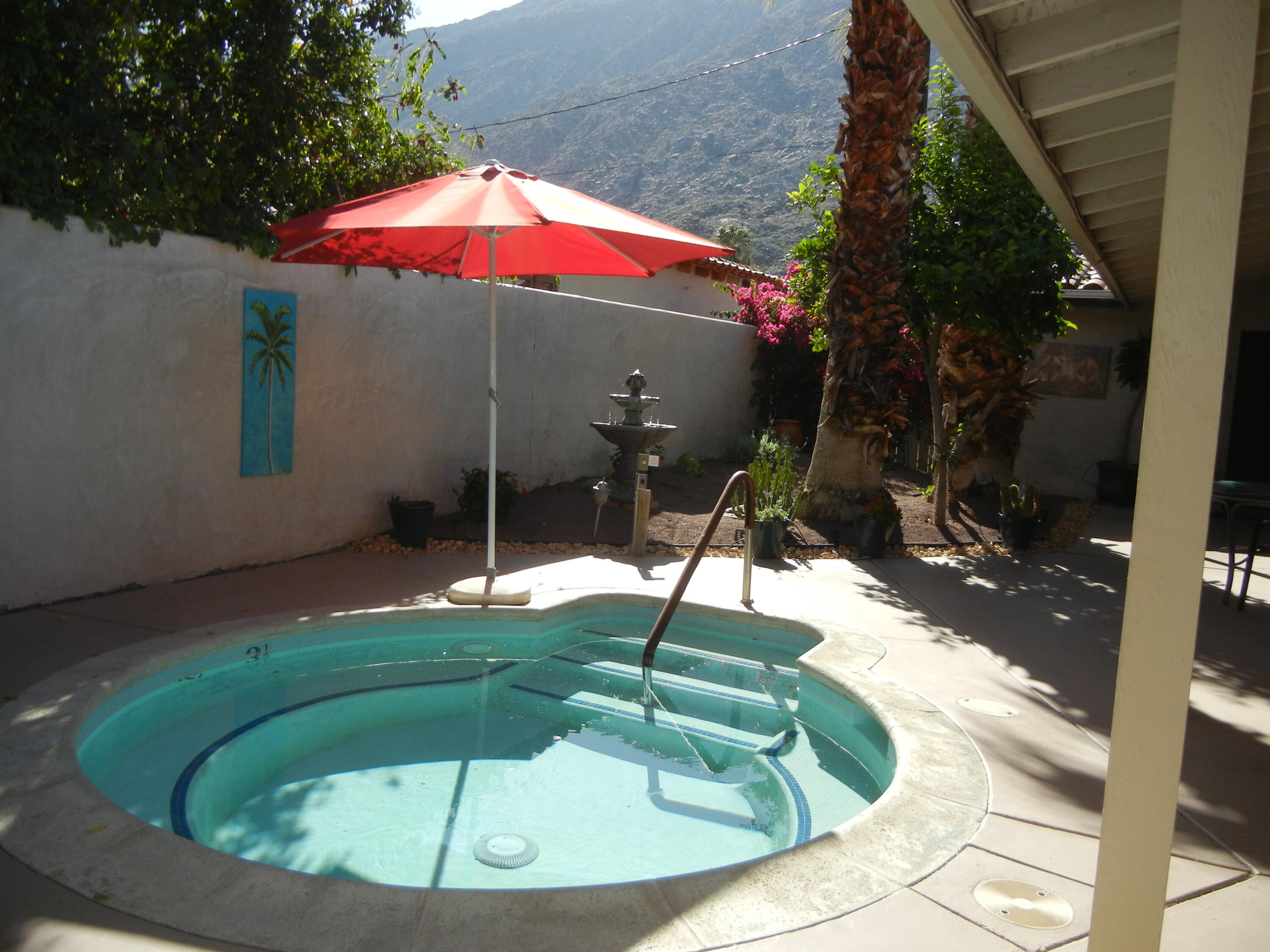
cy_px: 476
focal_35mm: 30
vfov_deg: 46.8
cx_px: 635
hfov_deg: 60.0
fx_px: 1101
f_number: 7
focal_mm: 5.4
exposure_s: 1/277
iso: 160
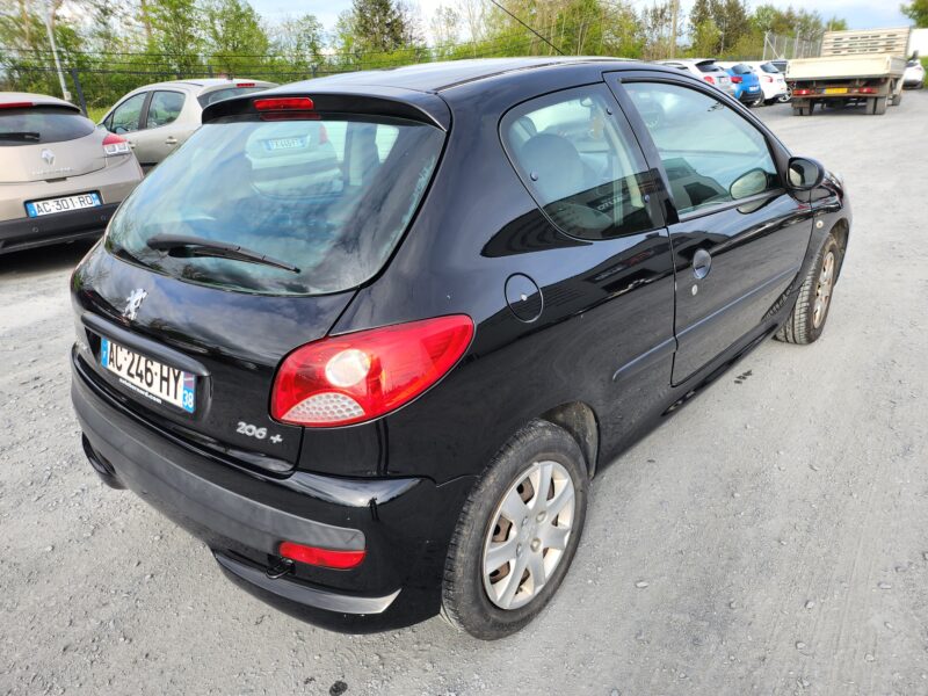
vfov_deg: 56.8
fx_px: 643
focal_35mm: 24
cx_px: 464
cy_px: 348
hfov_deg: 71.6
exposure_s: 1/818
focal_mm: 5
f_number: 1.8
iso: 50
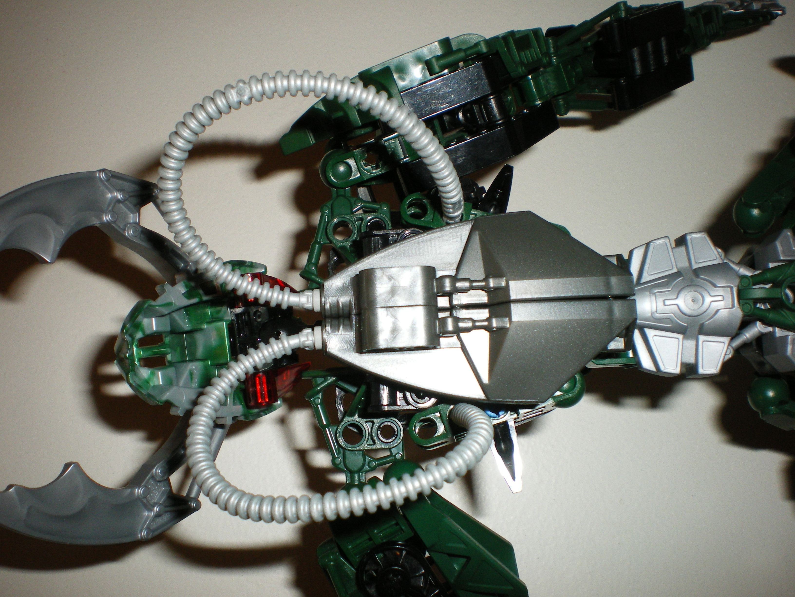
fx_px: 827
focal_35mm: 36
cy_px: 298
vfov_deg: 39.7
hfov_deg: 51.4
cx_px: 398
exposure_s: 1/50
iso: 200
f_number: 4.6
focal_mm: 6.3
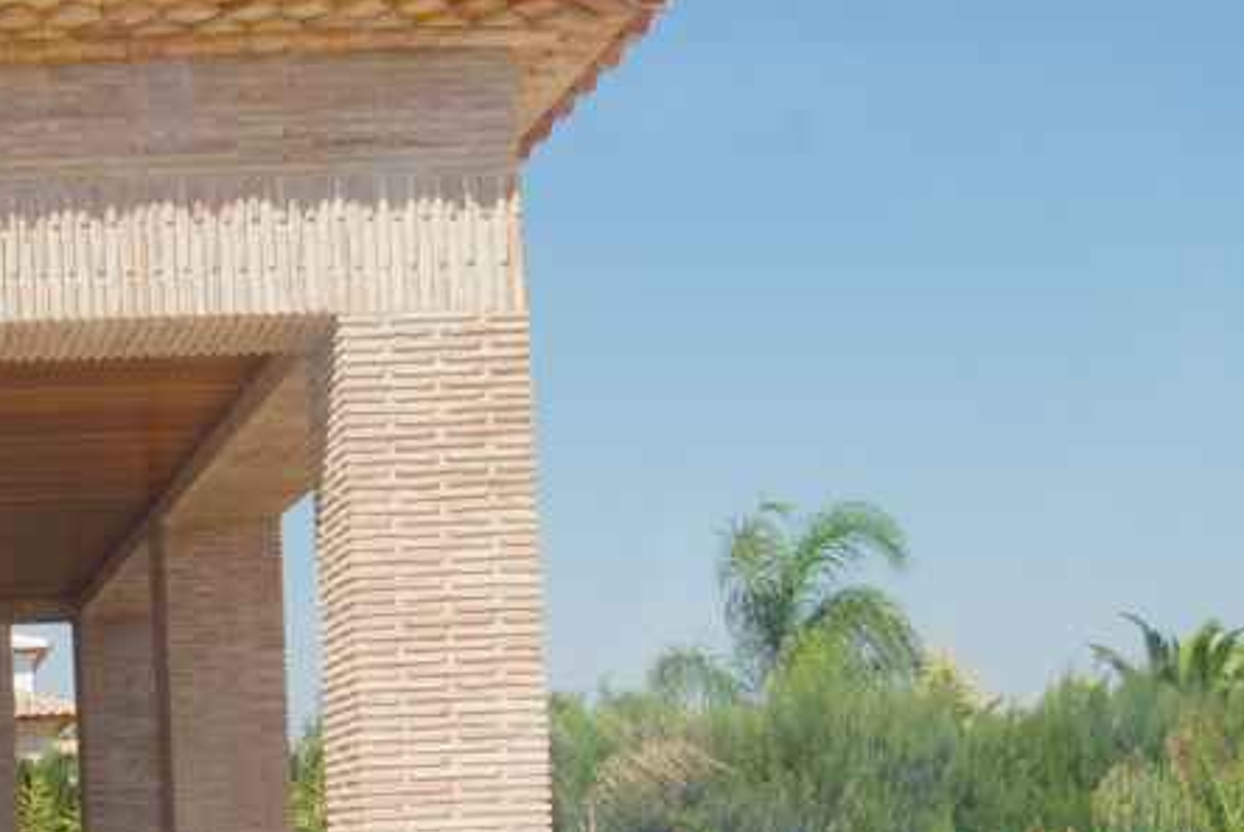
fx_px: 2387
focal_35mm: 69
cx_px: -146
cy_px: 859
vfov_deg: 19.2
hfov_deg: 26.7
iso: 100
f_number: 10
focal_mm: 18
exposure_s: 1/200
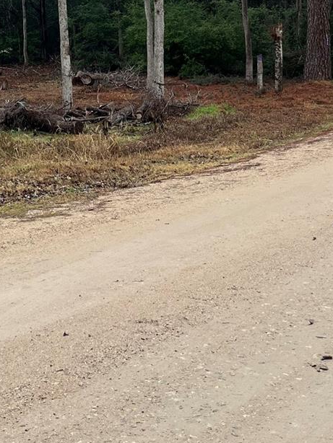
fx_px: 833
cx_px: 40
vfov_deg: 27.2
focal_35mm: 65
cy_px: -51
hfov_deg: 22.1
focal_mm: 5.1
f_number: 1.6
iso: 50
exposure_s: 1/1748
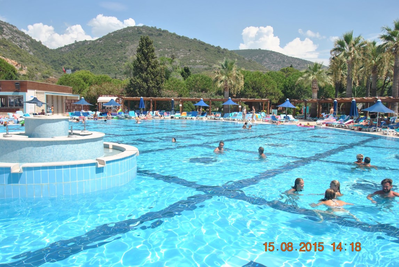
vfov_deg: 43.7
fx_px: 333
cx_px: 200
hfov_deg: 61.9
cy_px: 134
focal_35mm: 30
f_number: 8
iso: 100
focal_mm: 20
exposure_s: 1/250
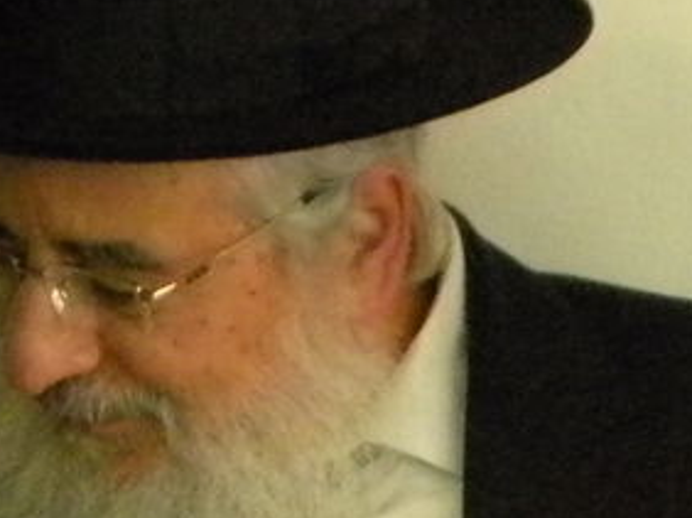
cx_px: -10
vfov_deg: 8.2
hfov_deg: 10.9
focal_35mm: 179
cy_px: 601
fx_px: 3575
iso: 800
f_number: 3.7
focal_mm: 6.4
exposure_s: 1/86.6
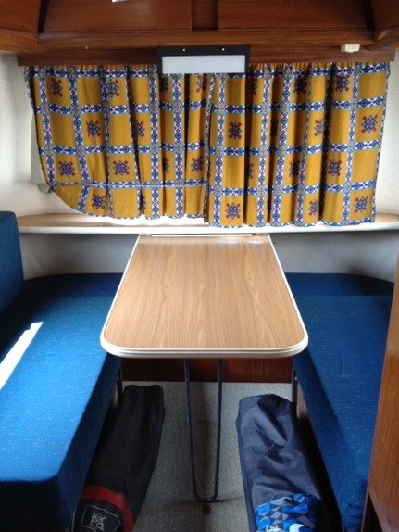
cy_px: 295
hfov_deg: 36.8
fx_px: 599
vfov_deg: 47.8
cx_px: 194
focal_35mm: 39
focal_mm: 4.28
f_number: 2.4
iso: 80
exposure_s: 1/60
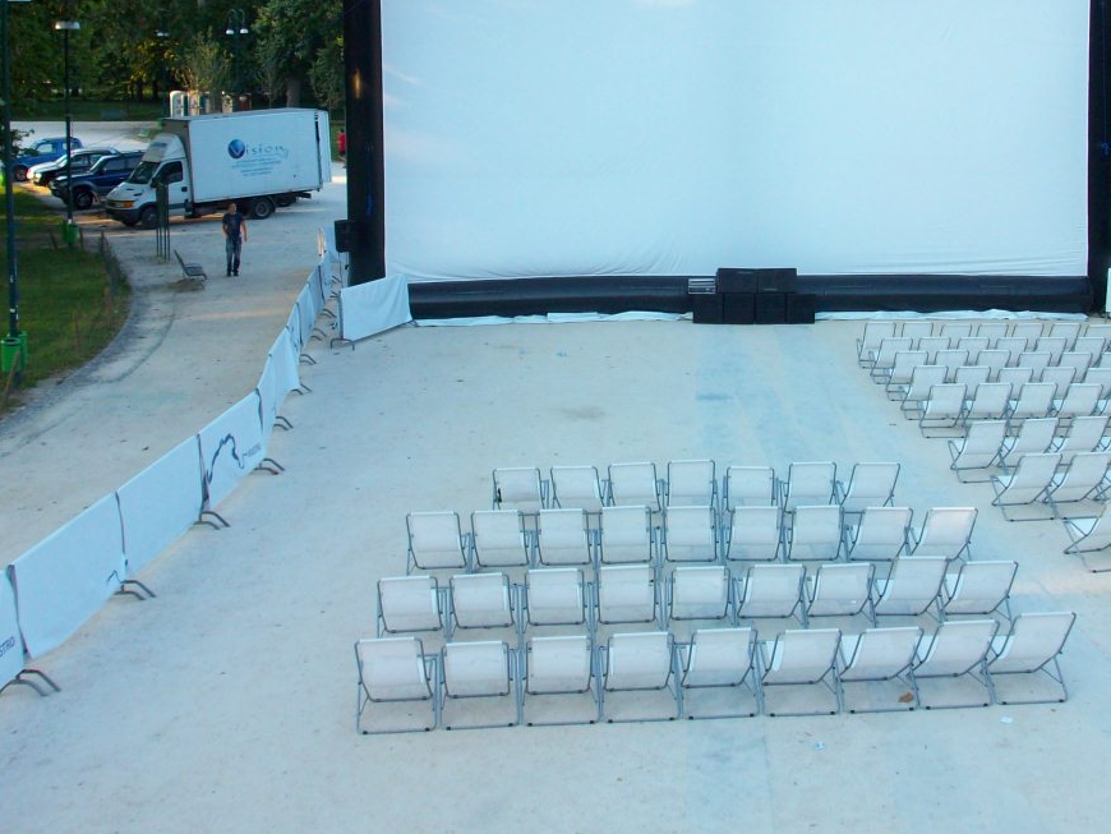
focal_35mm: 50
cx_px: 733
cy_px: 232
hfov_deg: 37.8
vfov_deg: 28.8
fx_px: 1605
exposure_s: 1/128
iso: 78
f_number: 2.8
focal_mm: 5.7
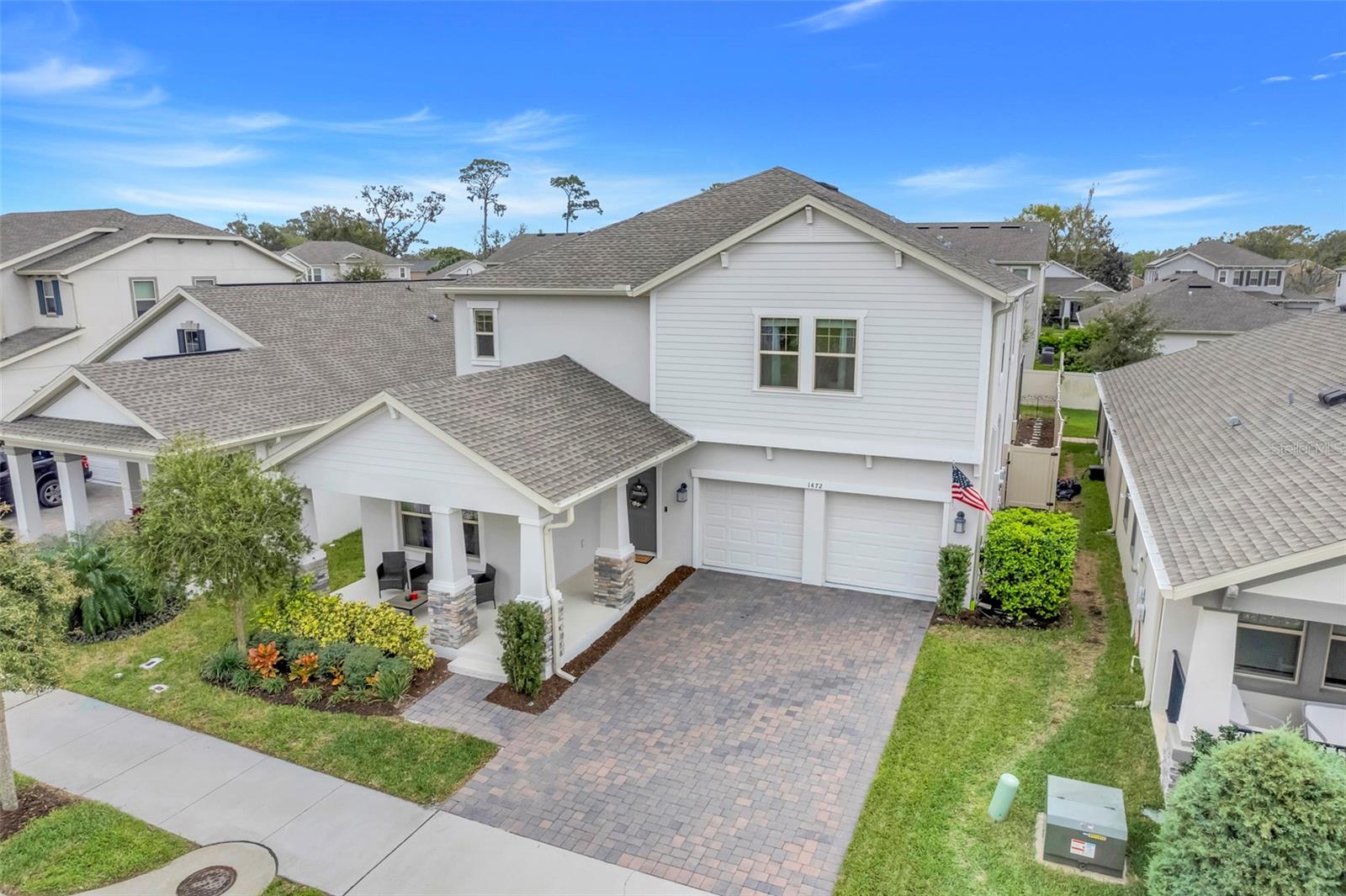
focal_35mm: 22
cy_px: 448
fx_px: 822
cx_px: 673
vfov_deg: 57.2
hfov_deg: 78.6
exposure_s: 1/320
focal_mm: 8.38
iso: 110
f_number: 2.8
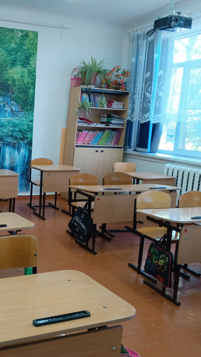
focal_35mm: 35
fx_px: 332
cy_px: 179
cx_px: 20
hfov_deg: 32.1
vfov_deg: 56.6
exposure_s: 1/33.3
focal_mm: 4.09
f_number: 1.6
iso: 197
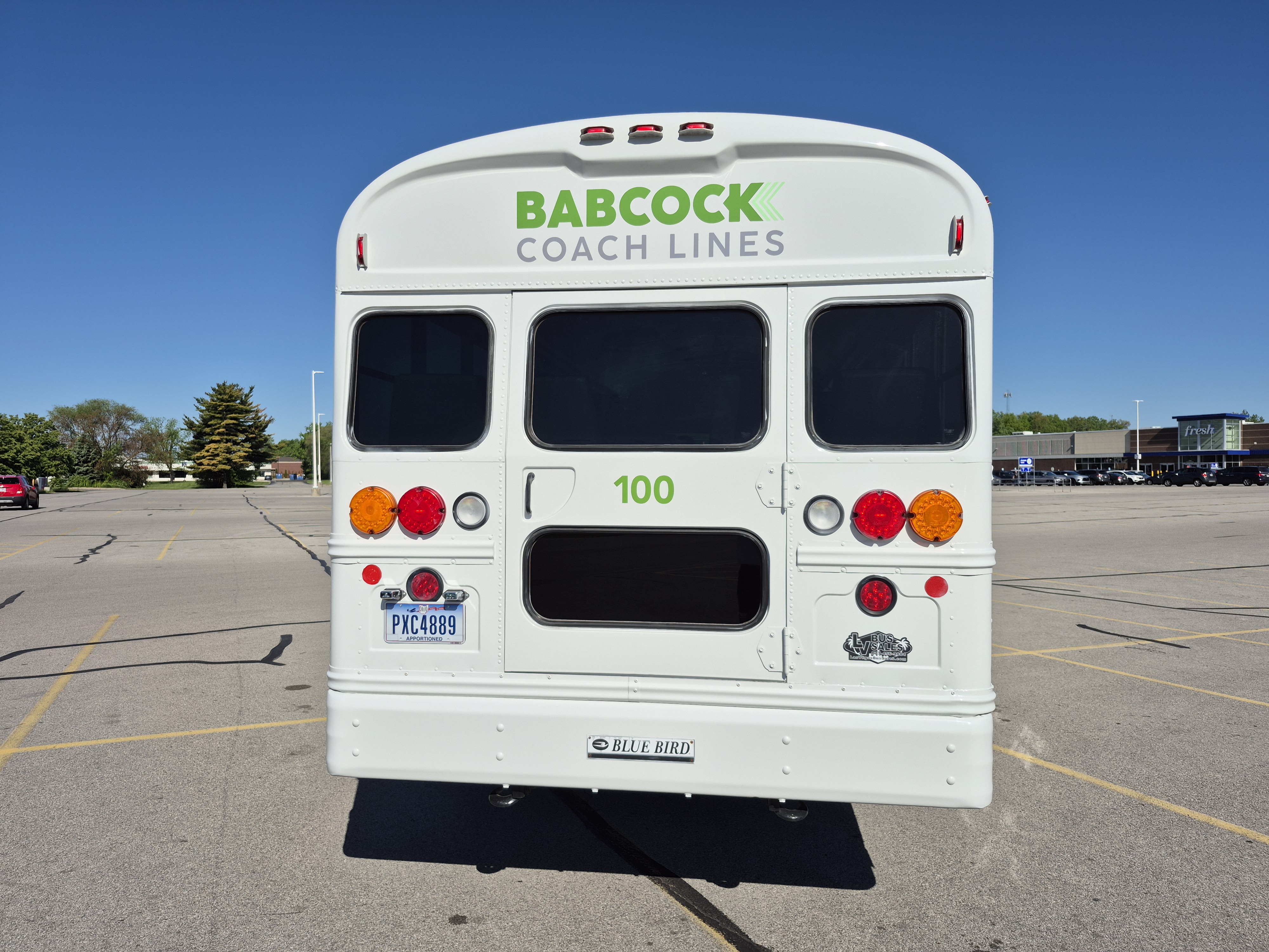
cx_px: 634
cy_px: 476
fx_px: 843
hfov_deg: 73.9
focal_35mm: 23
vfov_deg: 58.9
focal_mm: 5.4
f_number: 1.8
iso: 25
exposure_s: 1/3328
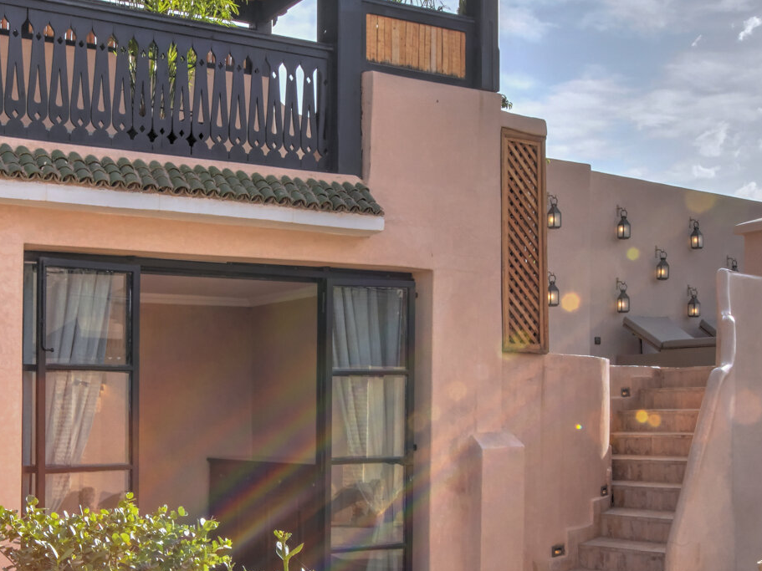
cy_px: 440
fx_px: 1078
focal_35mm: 49
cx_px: 355
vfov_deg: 29.1
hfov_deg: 38.9
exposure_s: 1/125
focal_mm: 16
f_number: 22
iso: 100
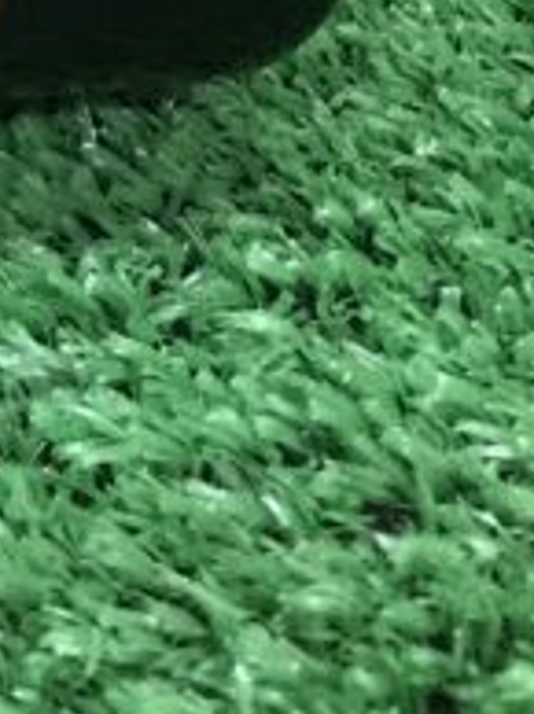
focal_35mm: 148
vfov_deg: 12.6
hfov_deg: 8.4
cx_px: -1090
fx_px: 3051
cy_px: -383
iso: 40
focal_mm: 3.99
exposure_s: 1/24
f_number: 1.8
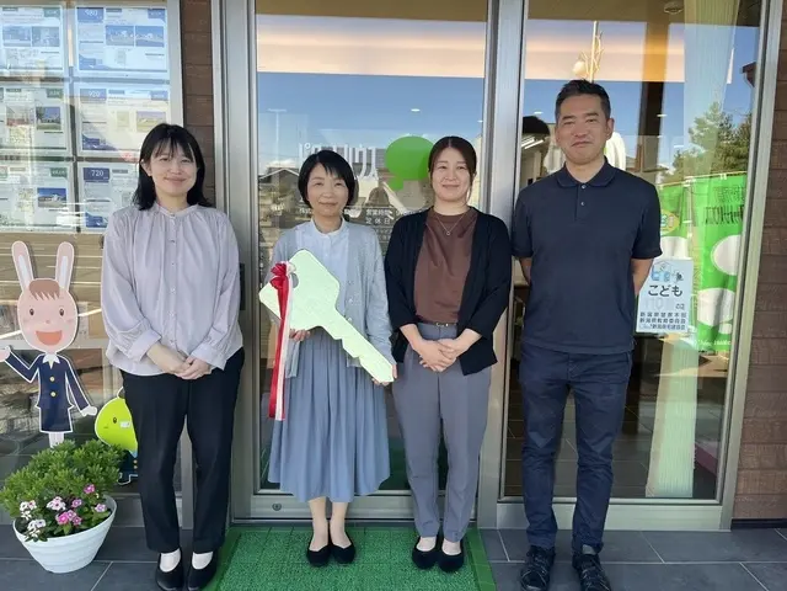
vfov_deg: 53.1
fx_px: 591
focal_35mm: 26
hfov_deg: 67.3
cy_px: 296
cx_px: 394
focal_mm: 5.1
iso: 50
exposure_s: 1/424
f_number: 1.6
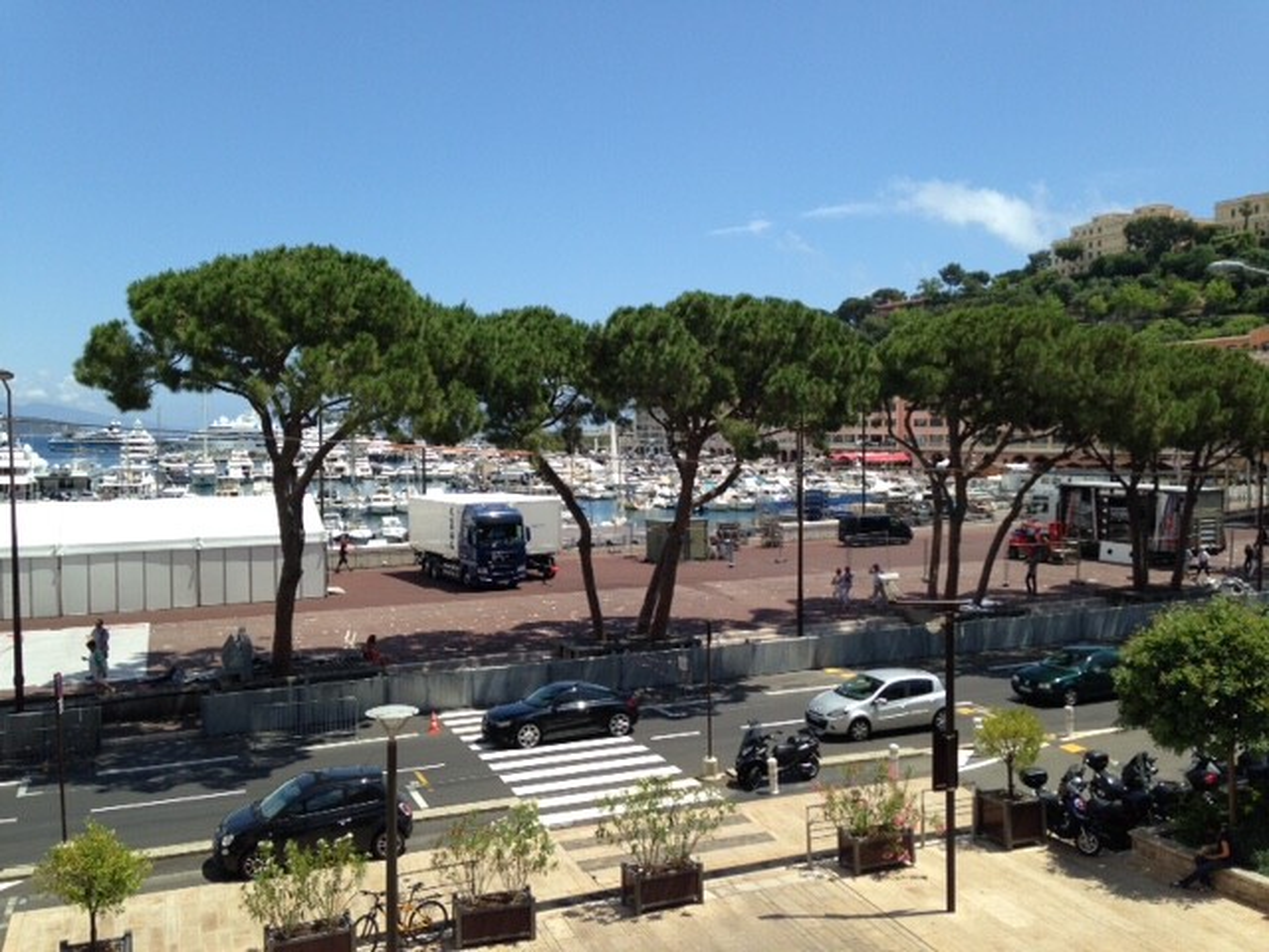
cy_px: 476
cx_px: 634
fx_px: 1210
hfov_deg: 55.4
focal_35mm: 33
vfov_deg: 42.9
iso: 50
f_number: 2.4
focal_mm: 4.12
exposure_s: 1/1466
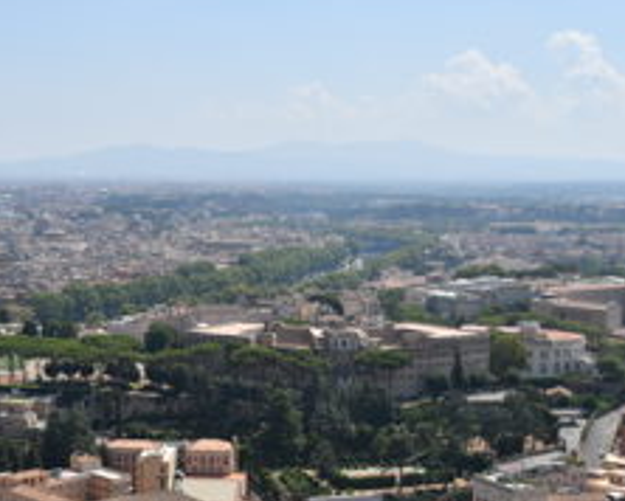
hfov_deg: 28.6
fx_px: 1222
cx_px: 242
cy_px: 291
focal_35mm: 66
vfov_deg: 23.2
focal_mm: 26
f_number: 3.8
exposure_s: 1/1600
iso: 100
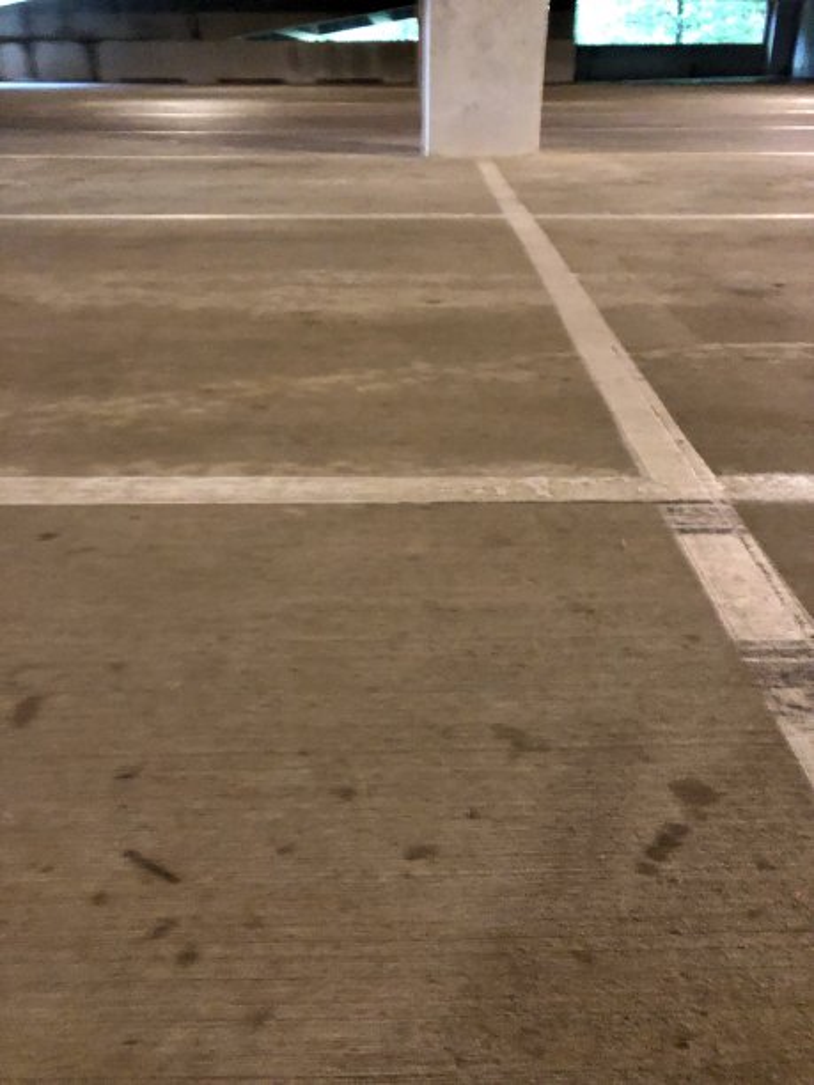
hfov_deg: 49.7
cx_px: 407
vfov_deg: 63.4
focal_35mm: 28
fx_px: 878
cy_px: 542
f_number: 1.8
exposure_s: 1/5
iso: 100
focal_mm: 3.99
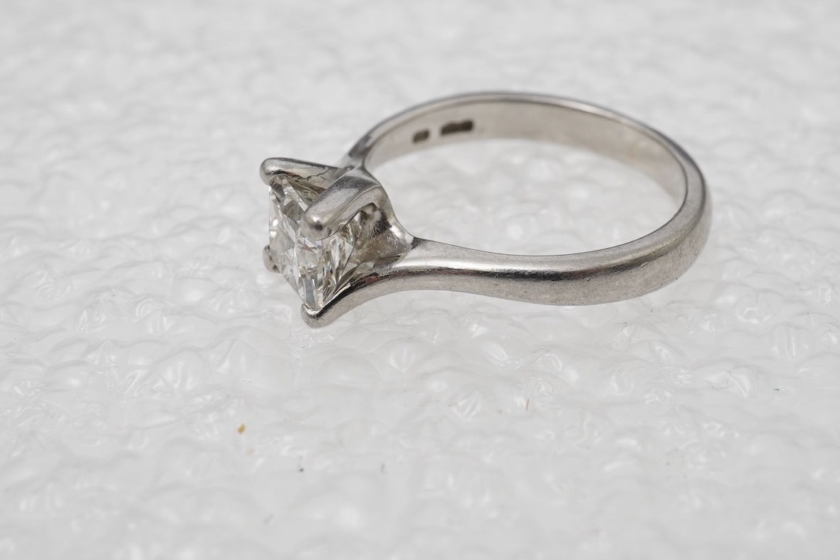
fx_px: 1493
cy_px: 269
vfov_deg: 21.2
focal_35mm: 64
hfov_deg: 31.4
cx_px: 490
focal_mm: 30
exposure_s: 1/125
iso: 400
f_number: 22
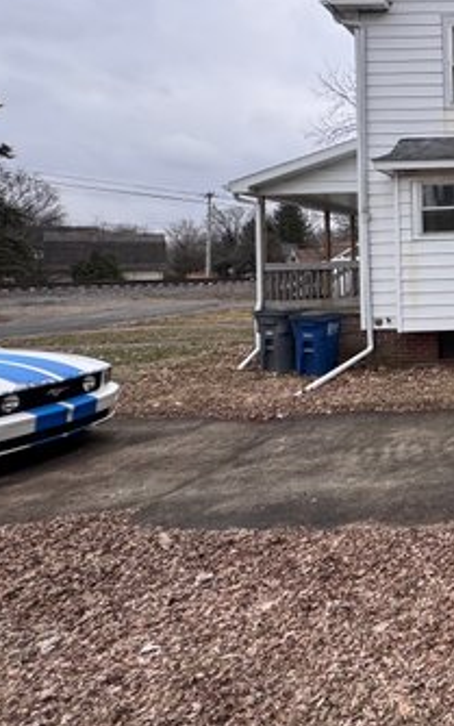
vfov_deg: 65.1
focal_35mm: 28
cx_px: 590
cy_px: 255
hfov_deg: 33.0
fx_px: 554
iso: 40
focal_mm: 2.22
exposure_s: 1/641
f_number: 2.2
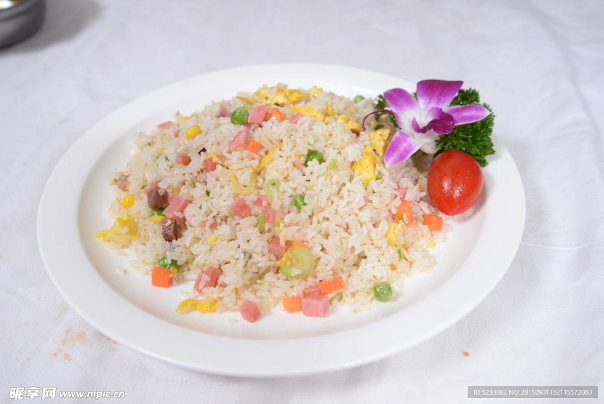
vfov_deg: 35.1
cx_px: 302
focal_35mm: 38
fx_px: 638
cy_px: 202
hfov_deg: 50.7
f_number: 6.3
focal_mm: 38
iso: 320
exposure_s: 1/60
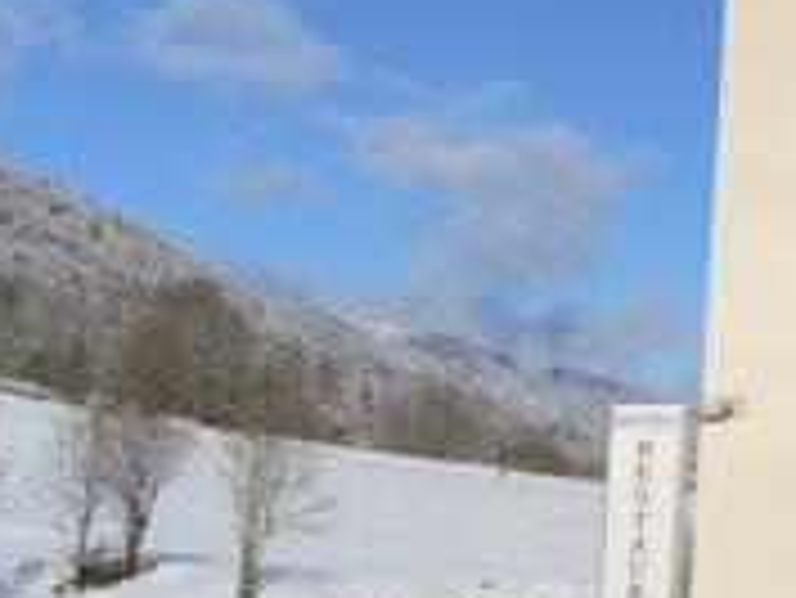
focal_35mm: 104
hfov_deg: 14.7
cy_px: 171
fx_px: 2393
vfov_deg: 14.2
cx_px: 1704
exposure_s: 1/4115
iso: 100
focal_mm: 4
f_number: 2.4
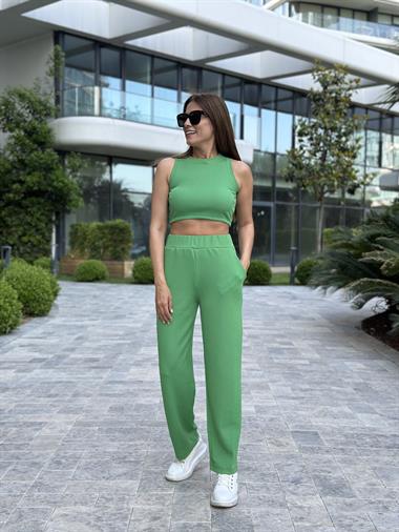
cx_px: 200
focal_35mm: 48
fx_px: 737
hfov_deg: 30.3
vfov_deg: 39.6
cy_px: 266
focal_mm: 6.86
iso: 80
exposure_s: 1/439
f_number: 1.78
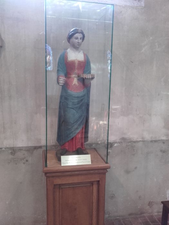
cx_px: 84
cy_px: 112
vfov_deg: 58.4
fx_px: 202
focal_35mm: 31
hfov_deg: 45.4
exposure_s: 1/12
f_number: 2.2
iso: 180
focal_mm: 3.31
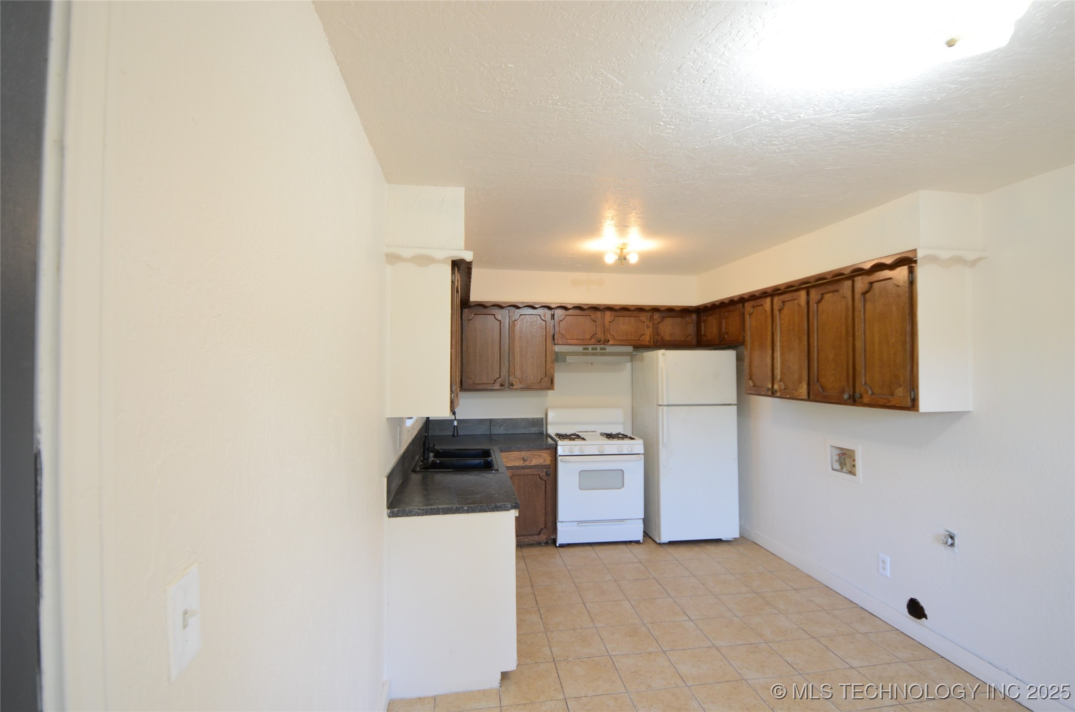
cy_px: 356
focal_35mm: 16
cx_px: 538
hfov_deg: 95.1
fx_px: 492
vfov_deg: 71.8
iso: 500
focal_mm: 11
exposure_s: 1/60
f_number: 4
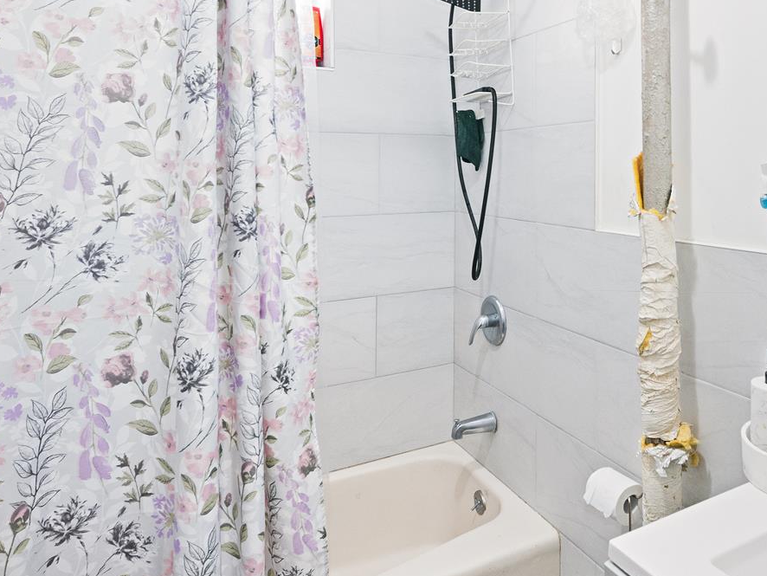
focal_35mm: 25
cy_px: 208
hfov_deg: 65.9
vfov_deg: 54.1
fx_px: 554
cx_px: 558
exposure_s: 1/10
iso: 640
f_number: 10
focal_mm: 12
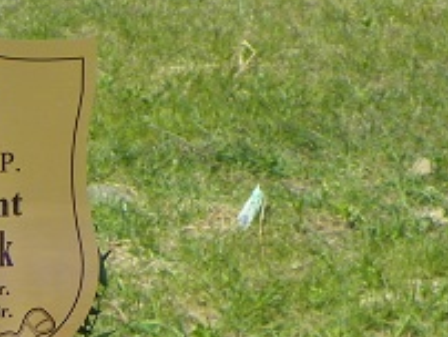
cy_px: 284
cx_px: -55
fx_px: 4678
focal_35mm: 361
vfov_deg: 4.1
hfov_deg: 5.5
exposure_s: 1/320
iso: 64
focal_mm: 20.2
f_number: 5
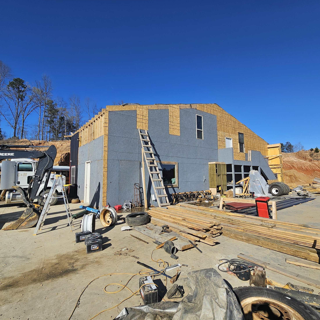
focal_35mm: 16
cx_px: 156
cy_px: 156
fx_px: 167
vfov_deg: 87.4
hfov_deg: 87.4
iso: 50
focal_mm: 2.2
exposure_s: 1/3067
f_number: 2.2
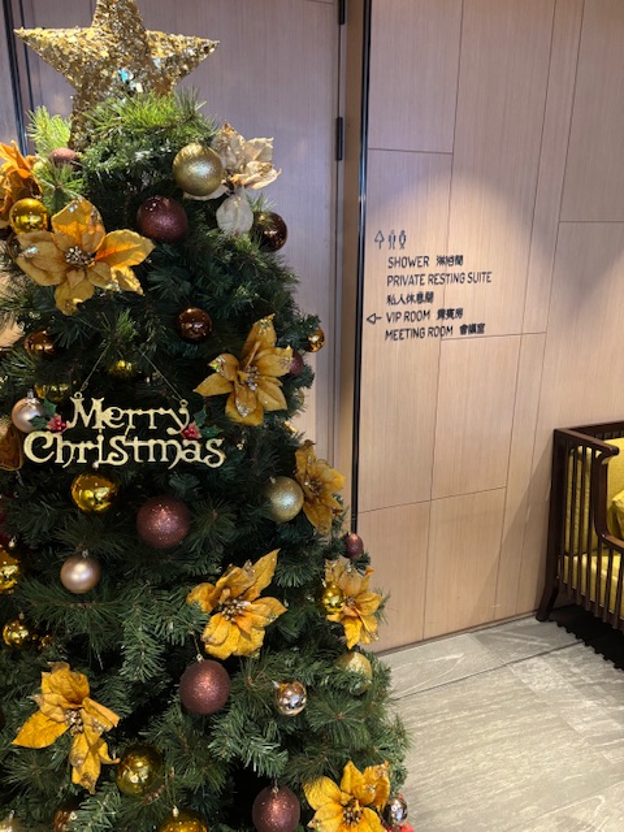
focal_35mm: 26
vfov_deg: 67.3
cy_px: 416
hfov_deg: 53.1
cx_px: 312
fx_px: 625
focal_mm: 5.96
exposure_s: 1/60
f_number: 1.6
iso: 400
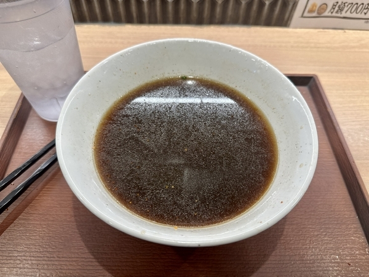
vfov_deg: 56.8
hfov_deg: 71.6
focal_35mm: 24
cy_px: 138
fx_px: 256
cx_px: 184
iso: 64
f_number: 1.78
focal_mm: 6.86
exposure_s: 1/100
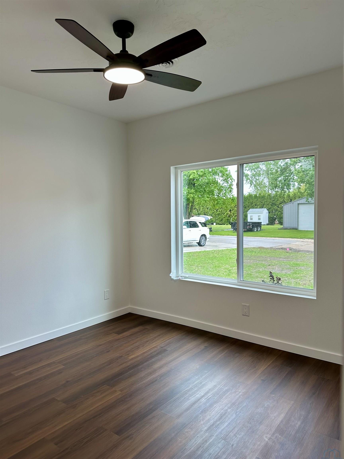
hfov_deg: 56.8
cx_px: 172
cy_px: 230
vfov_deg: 71.6
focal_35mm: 24
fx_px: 318
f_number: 1.78
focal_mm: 6.86
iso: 64
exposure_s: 1/120
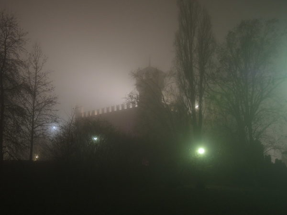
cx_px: 144
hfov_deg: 49.0
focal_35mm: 38
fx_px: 315
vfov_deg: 37.7
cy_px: 108
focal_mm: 8.2
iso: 1100
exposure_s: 1/15
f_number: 2.2
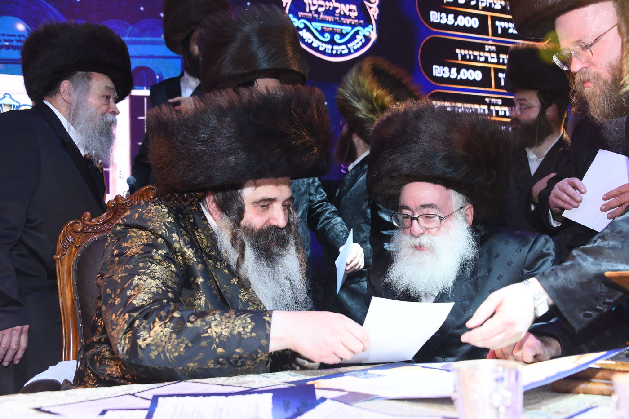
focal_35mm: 40
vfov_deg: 33.4
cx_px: 314
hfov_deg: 48.5
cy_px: 210
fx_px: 699
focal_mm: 40
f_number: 5.6
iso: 2000
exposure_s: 1/125
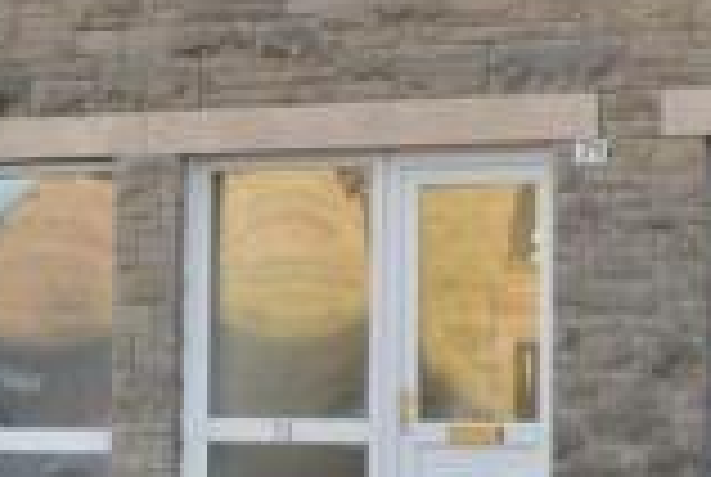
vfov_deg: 9.2
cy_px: 169
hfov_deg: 13.5
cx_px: 722
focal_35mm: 149
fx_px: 2948
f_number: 11
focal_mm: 24
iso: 400
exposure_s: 1/60
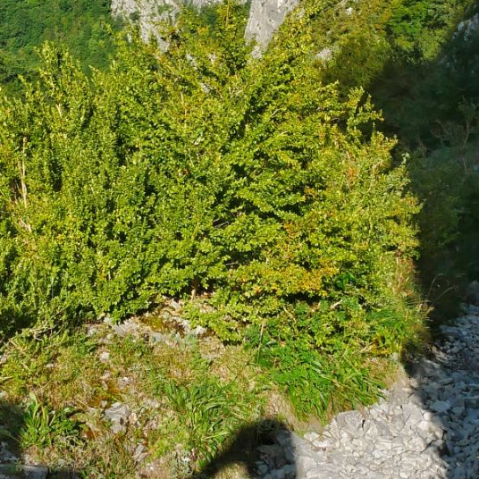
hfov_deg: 21.3
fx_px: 1268
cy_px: 53
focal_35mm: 81
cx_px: 156
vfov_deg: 21.0
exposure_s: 1/60
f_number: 9
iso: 200
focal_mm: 12
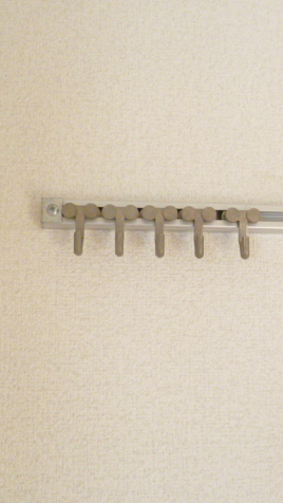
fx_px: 547
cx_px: 177
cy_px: 252
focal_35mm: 41
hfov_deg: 28.9
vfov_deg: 49.4
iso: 800
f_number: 2.8
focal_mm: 5
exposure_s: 1/80
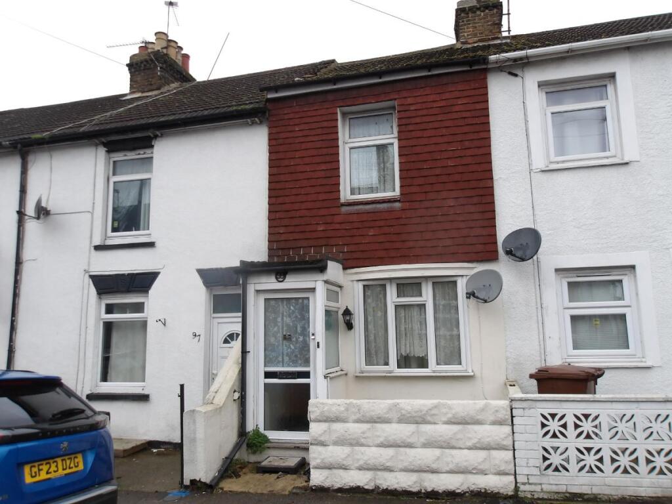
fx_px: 524
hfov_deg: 65.3
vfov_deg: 51.4
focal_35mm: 27
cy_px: 252
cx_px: 336
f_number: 3
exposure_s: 1/341
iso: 100
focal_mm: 4.9
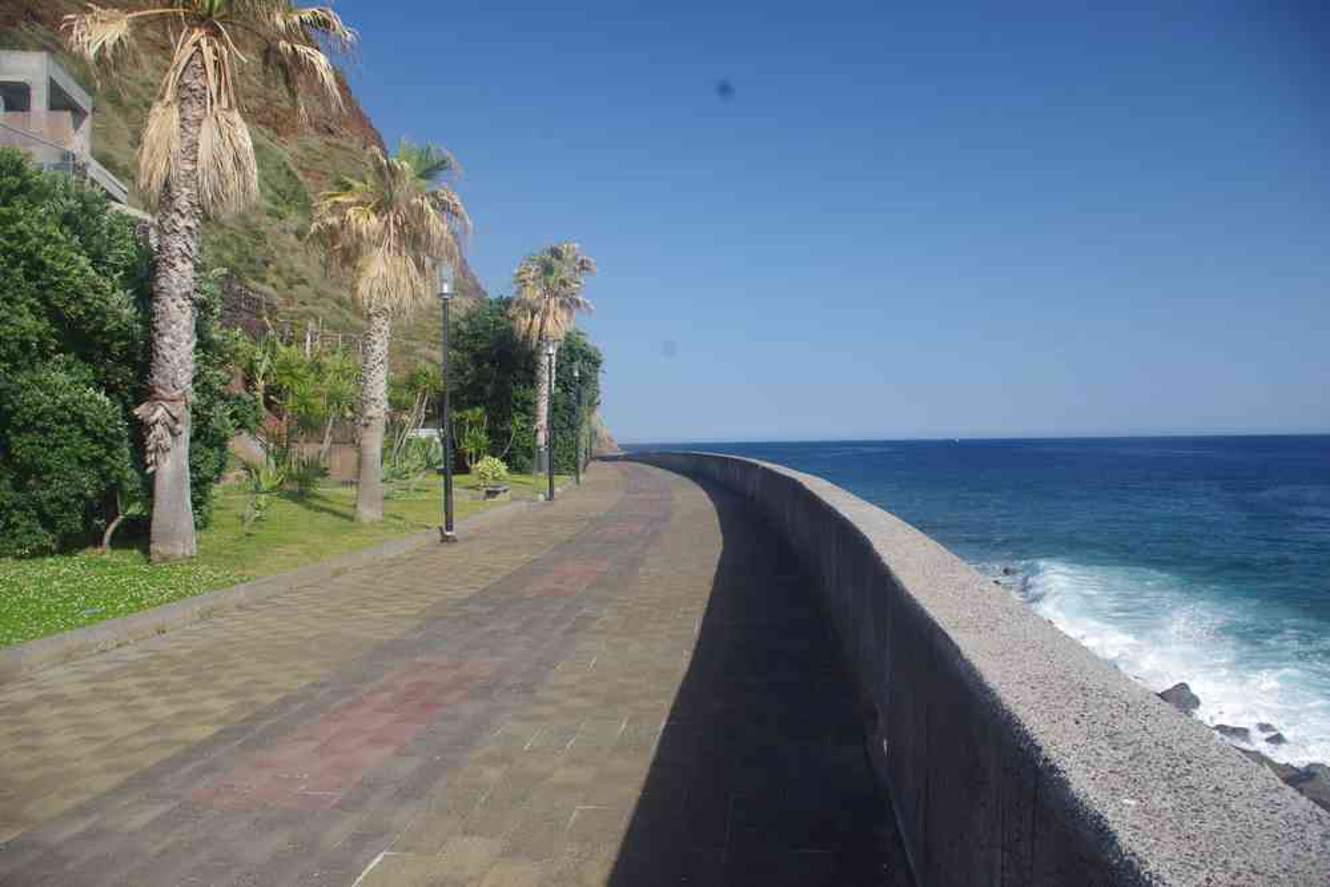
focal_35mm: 27
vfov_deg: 47.9
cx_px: 665
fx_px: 997
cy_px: 444
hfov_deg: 67.4
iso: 200
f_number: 11
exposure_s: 1/100
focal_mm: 18
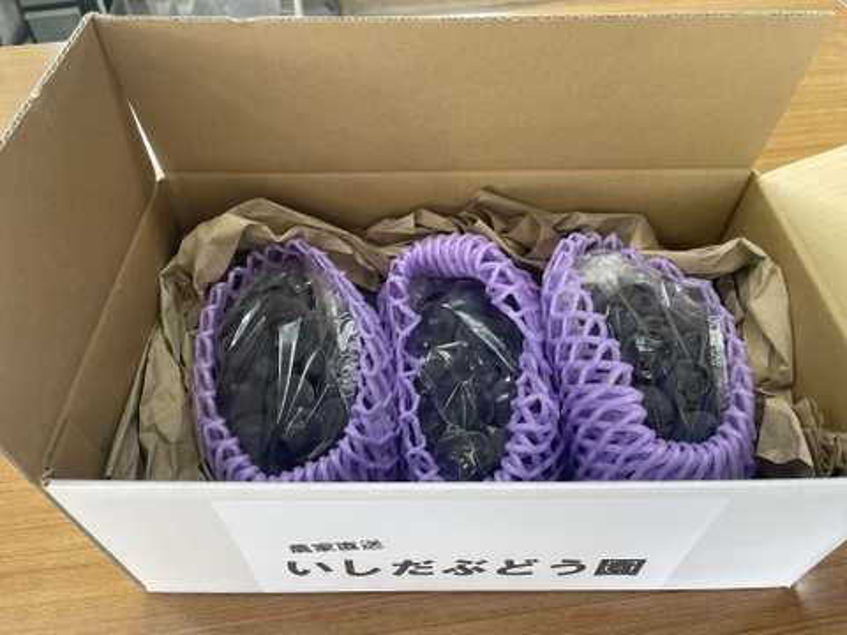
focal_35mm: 26
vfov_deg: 53.1
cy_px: 318
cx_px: 424
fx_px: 636
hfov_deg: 67.3
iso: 100
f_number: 1.6
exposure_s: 1/120
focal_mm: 4.2
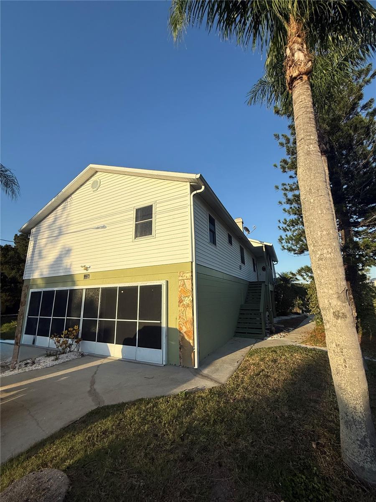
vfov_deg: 102.1
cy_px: 251
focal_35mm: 14
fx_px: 203
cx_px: 188
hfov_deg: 85.7
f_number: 2.2
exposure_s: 1/2237
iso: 50
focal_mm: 2.22
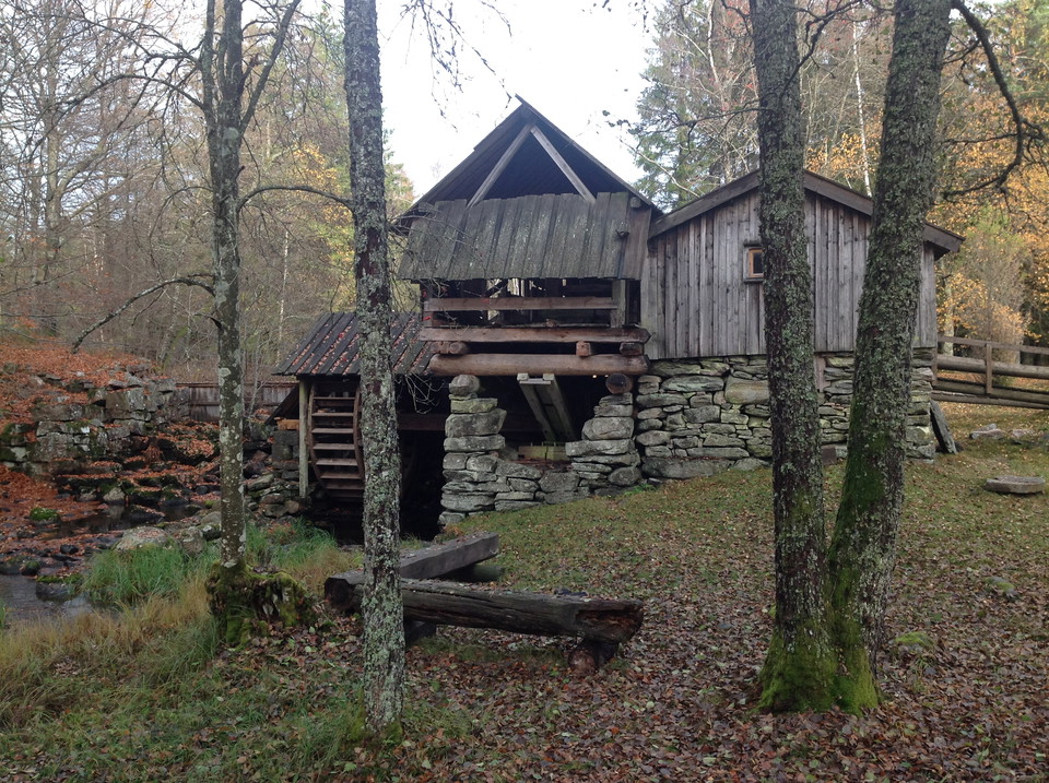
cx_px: 524
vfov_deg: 40.6
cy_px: 392
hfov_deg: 52.7
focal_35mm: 35
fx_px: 1059
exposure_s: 1/184
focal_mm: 4.28
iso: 50
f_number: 2.4
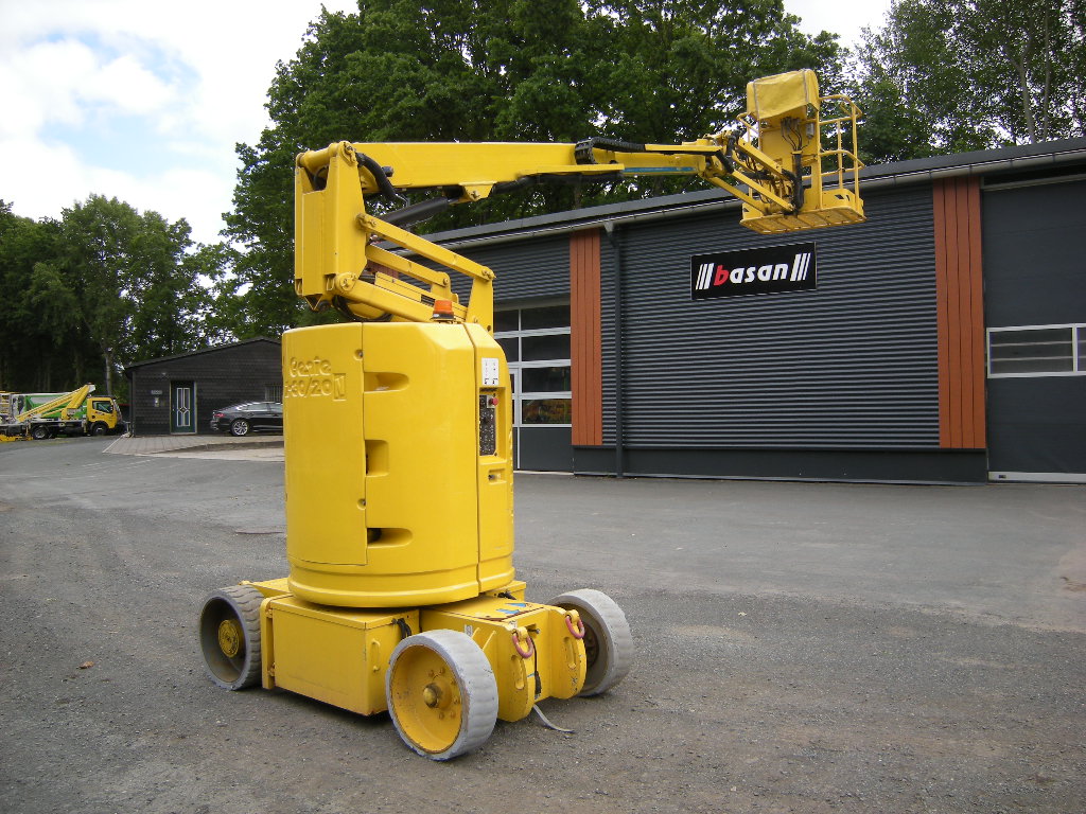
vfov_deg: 49.7
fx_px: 878
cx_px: 543
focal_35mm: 28
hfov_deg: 63.4
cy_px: 407
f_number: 2.8
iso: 64
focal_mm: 4.7
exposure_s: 1/410
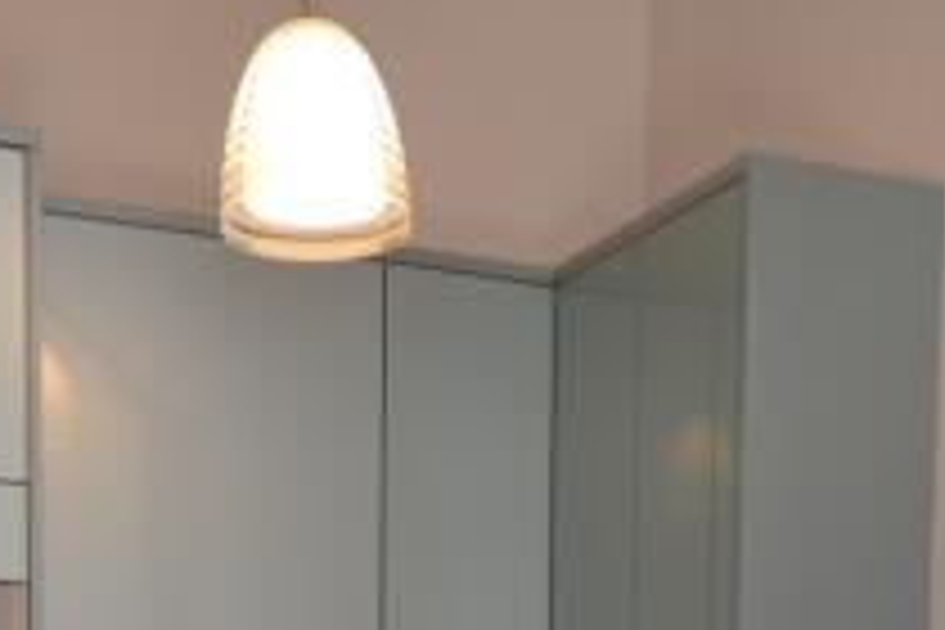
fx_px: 1916
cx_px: 513
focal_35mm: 73
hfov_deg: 27.7
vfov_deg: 16.2
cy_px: 1087
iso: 400
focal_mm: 10
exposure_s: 1/60
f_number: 4
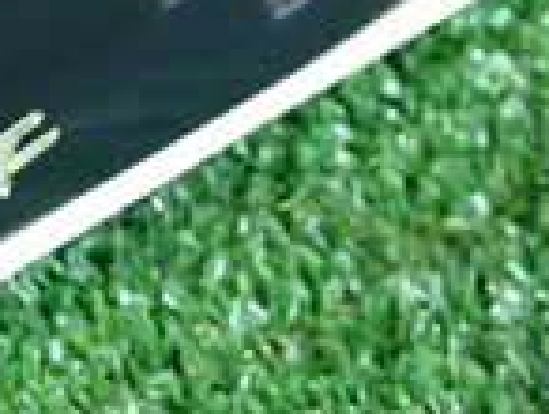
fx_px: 2478
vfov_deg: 9.5
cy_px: 83
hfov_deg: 12.3
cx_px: -147
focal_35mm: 156
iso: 800
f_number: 2.7
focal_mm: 6.83
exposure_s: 1/25
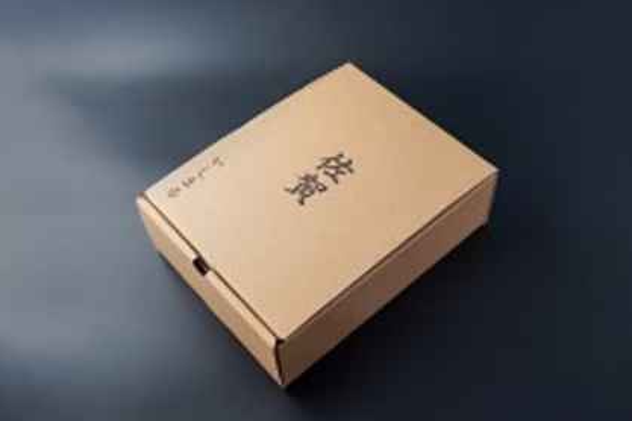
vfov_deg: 32.6
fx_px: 720
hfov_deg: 47.4
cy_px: 200
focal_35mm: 41
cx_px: 315
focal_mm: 38
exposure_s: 1/20
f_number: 5
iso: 400
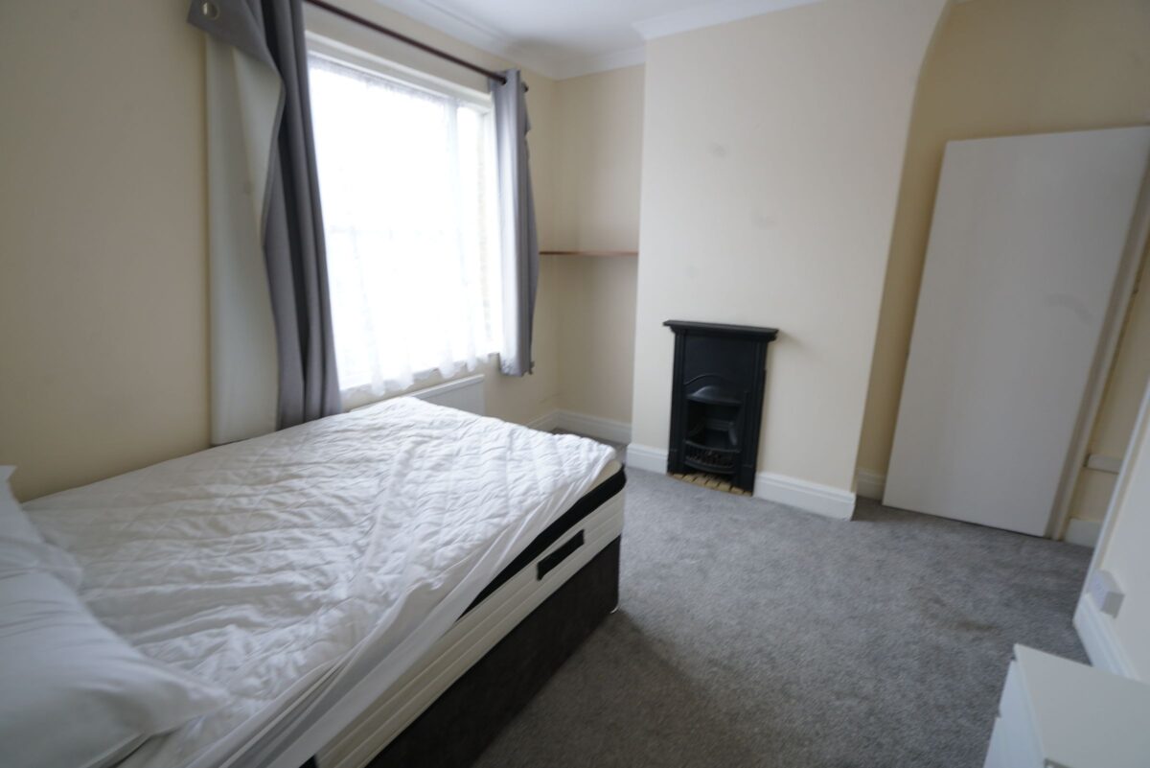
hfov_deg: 96.7
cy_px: 384
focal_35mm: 16
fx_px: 511
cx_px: 575
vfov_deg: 73.8
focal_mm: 16
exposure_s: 1/5
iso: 400
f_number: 7.1
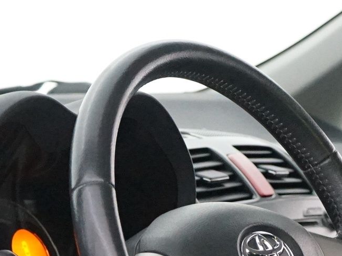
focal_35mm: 215
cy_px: 395
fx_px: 2124
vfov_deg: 6.8
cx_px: 169
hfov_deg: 9.2
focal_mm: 58
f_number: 5
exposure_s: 1/40
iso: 6400
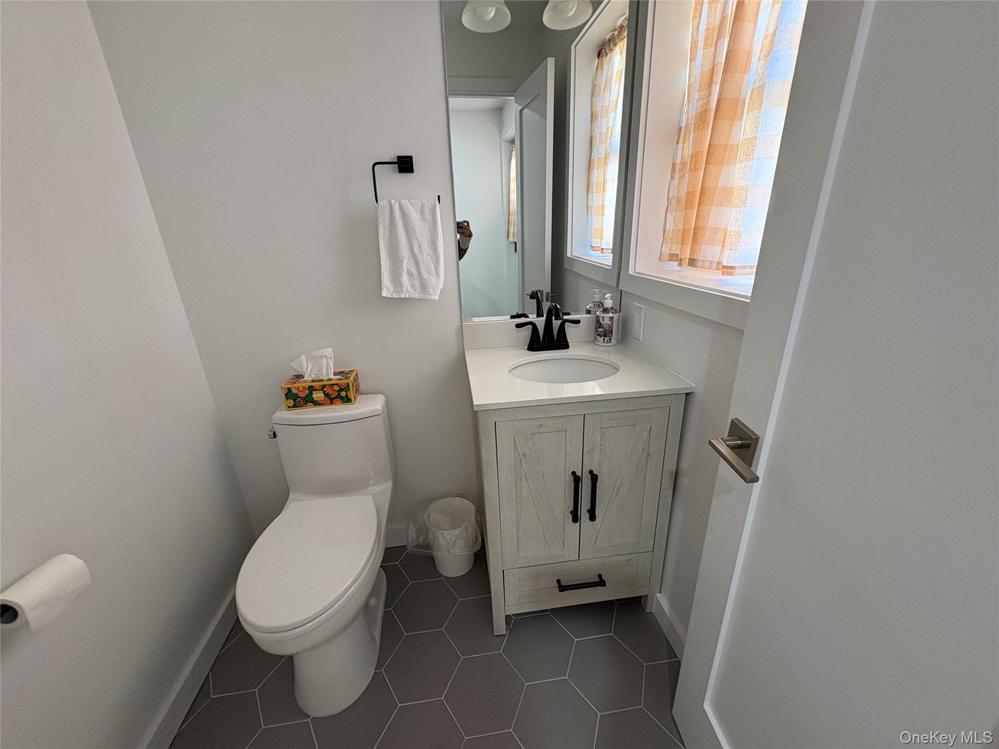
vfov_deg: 85.7
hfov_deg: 102.1
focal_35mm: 14
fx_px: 404
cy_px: 374
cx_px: 500
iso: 200
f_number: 2.2
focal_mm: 2.22
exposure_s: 1/60
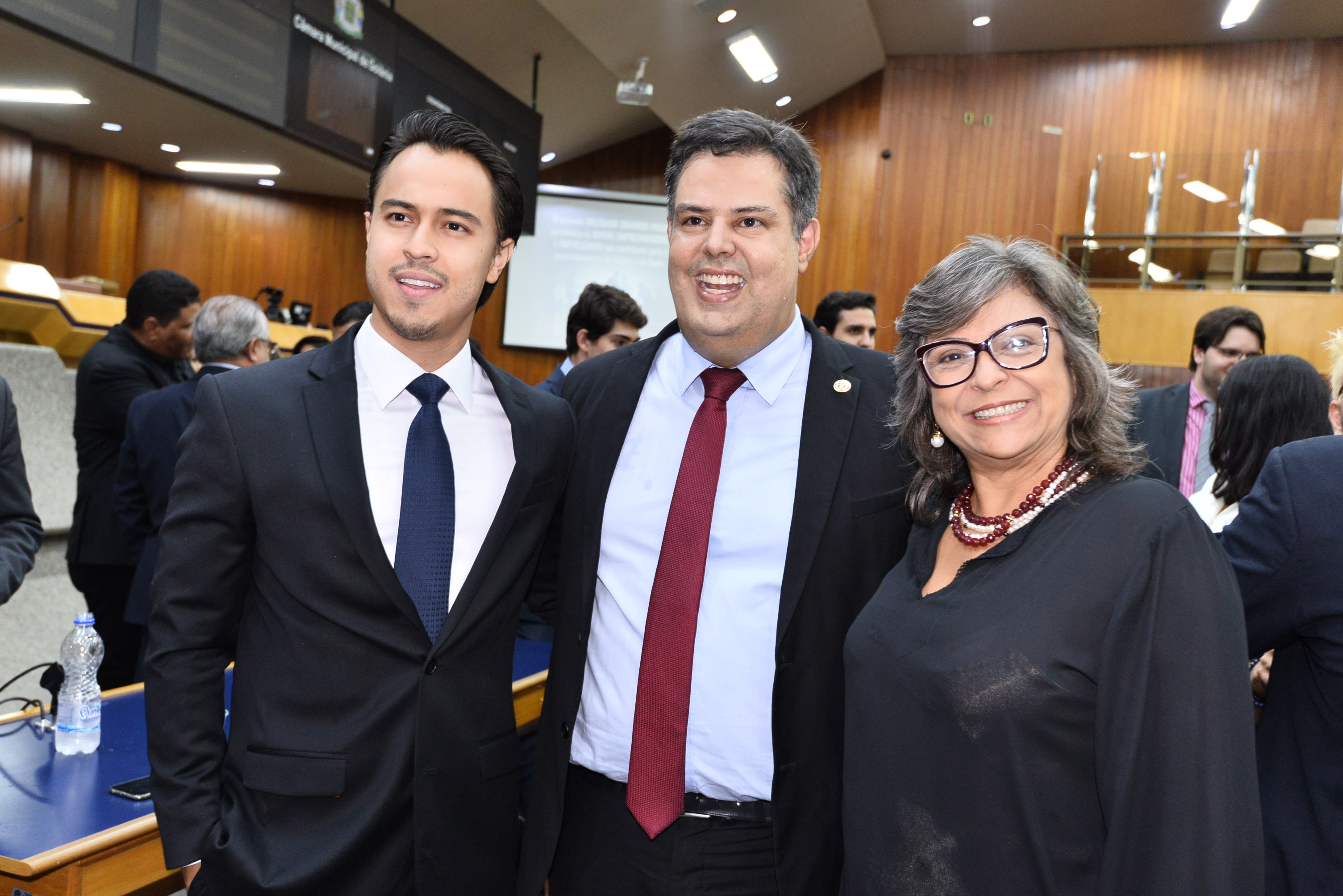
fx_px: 1306
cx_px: 672
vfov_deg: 37.9
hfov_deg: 54.4
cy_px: 448
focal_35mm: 35
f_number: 5.6
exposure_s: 1/60
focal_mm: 35
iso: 1600
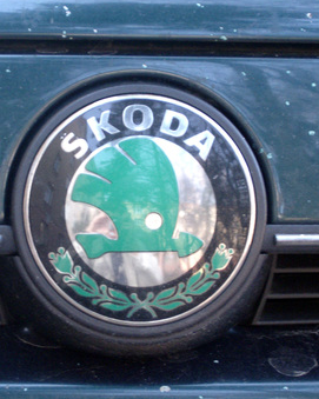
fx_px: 2090
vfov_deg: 10.9
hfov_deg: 8.7
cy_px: 216
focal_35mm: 177
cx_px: 135
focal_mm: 22.8
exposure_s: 1/50
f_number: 4.8
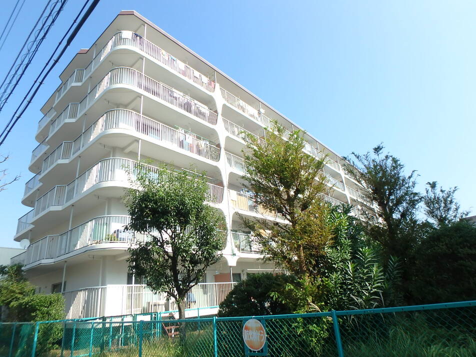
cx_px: 238
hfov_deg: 79.0
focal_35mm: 21
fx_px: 289
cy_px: 178
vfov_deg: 63.4
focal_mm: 3.7
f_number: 3.5
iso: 125
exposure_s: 1/640
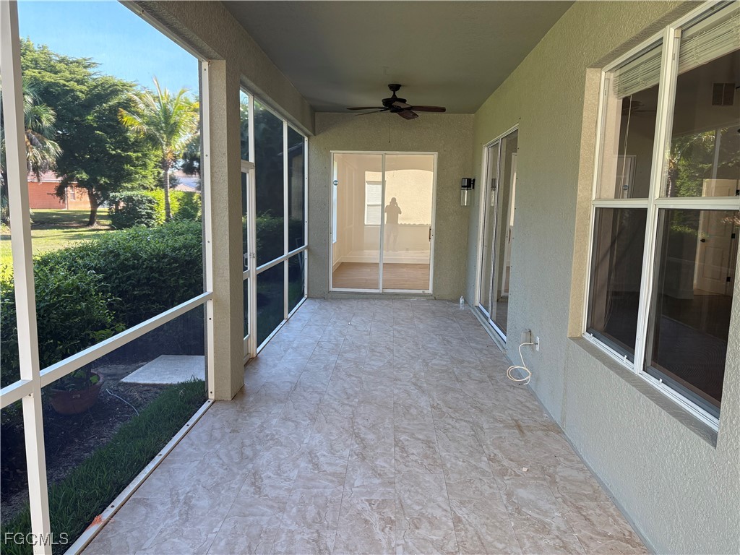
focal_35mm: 26
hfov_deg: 67.3
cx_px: 370
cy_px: 278
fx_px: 556
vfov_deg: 53.1
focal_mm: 5.96
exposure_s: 1/238
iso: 80
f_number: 1.6
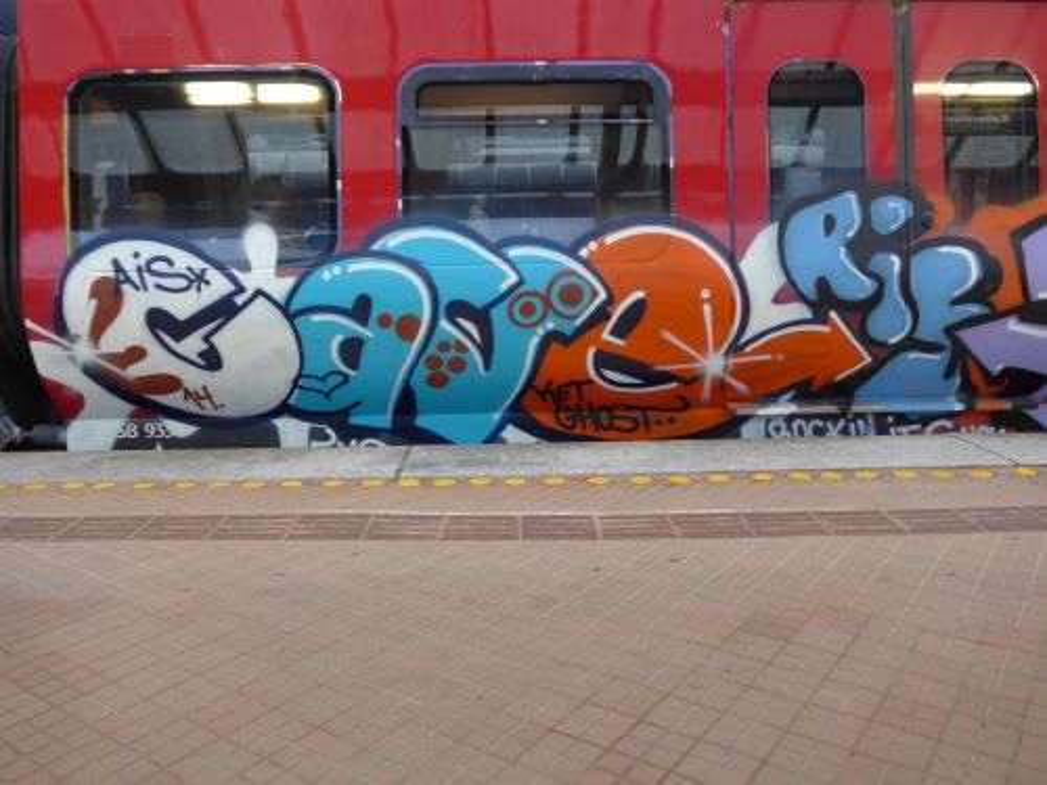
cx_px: 524
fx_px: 877
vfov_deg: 48.2
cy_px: 392
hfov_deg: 61.7
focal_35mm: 29
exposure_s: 1/60
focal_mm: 6
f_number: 2
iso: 125
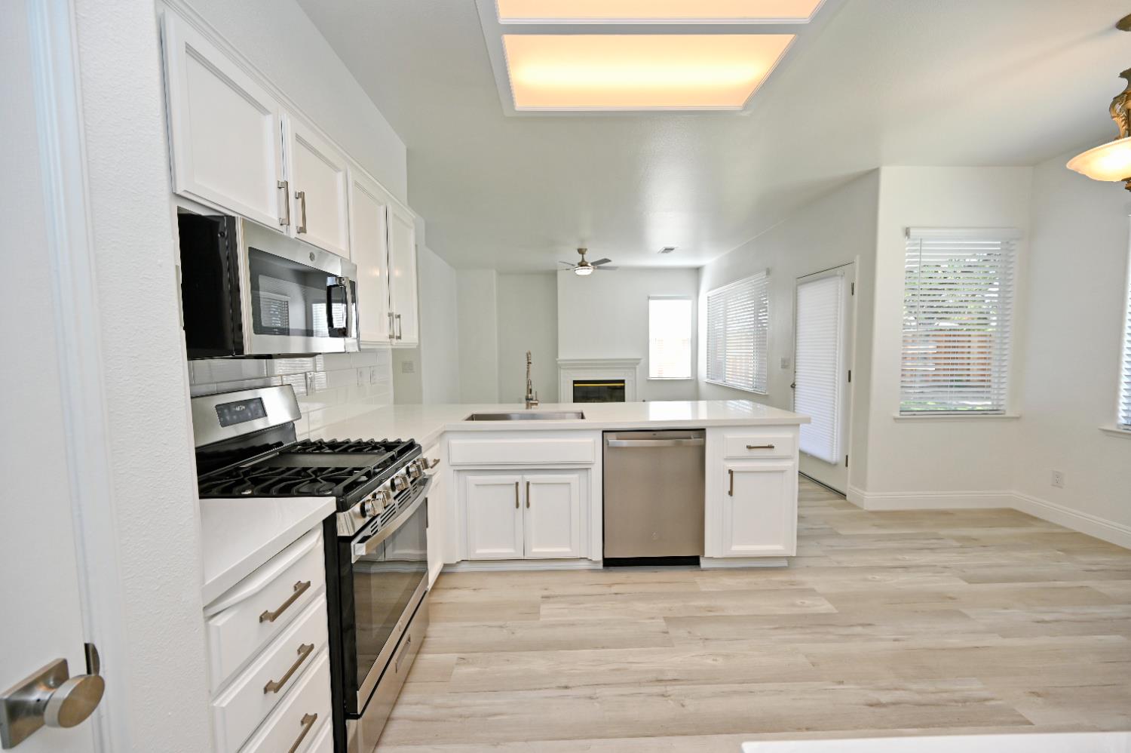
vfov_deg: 81.1
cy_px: 376
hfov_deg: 104.3
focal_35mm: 14
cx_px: 566
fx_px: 440
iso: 200
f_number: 5
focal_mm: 14
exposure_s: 1/100
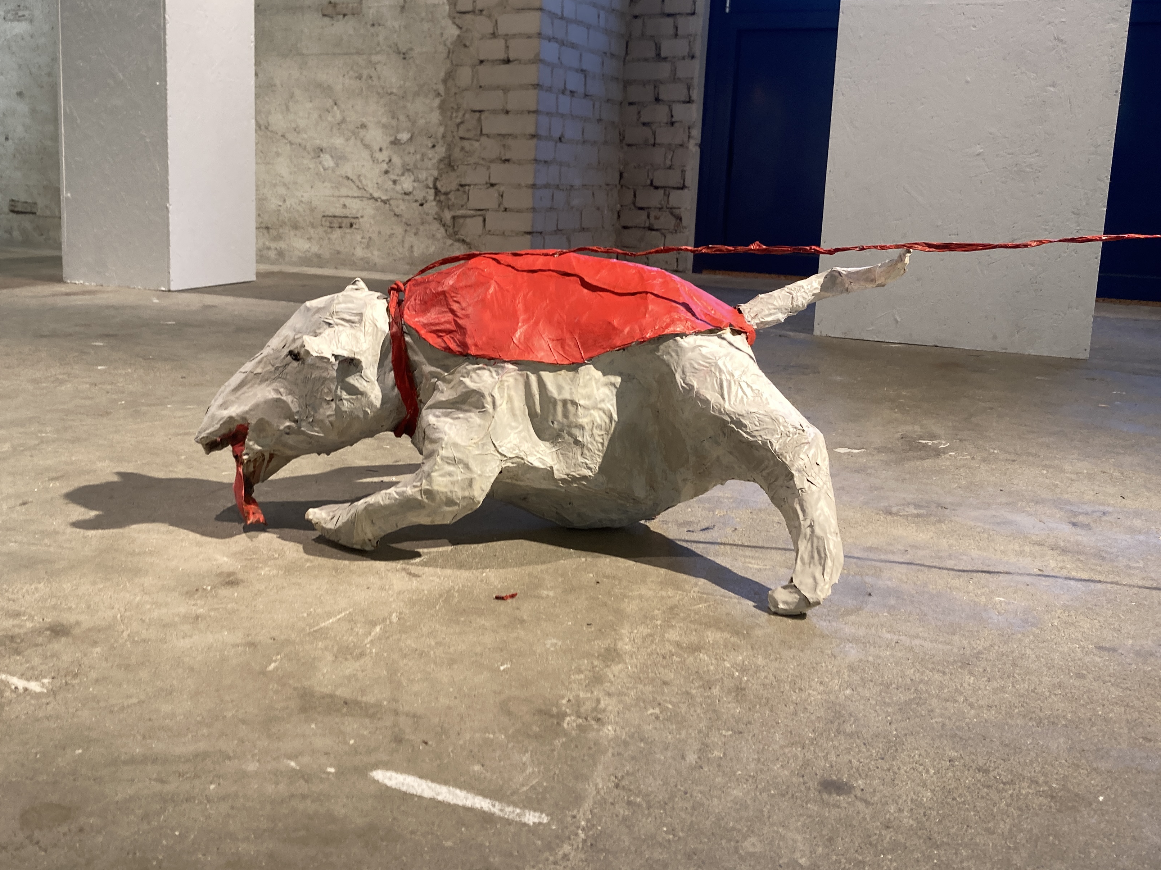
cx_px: 458
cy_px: 364
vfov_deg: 40.6
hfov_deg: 52.2
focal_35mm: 35
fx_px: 1174
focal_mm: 3.99
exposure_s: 1/50
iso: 50
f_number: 1.8
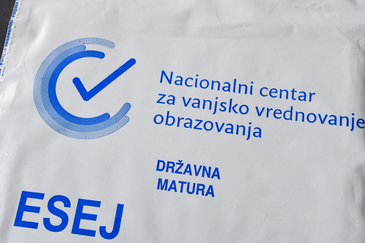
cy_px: 122
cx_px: 182
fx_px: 608
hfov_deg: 33.4
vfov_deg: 22.6
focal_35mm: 60
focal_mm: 60
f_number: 10
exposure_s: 1/125
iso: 640
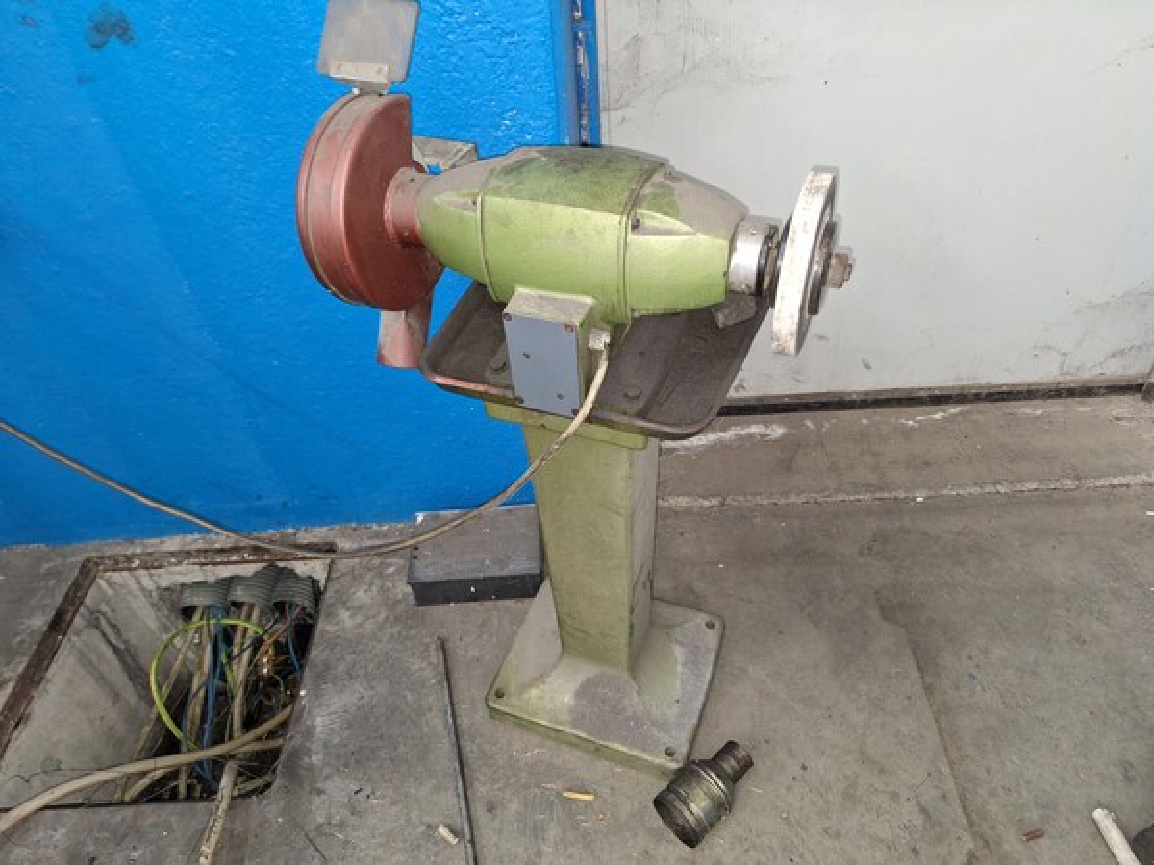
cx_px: 577
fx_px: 767
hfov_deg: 73.9
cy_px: 432
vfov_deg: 58.9
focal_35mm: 23
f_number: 1.8
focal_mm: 5.54
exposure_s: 1/33
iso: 320
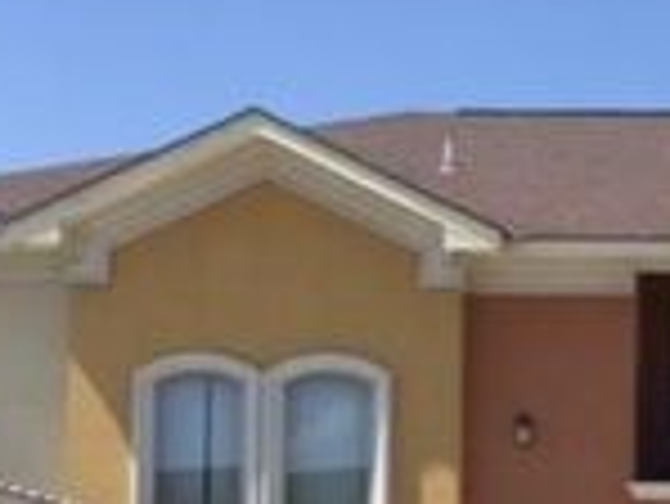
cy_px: 632
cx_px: 773
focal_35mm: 97
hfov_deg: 19.2
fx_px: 1879
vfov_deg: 14.7
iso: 32
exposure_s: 1/2198
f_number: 2.2
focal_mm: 4.15
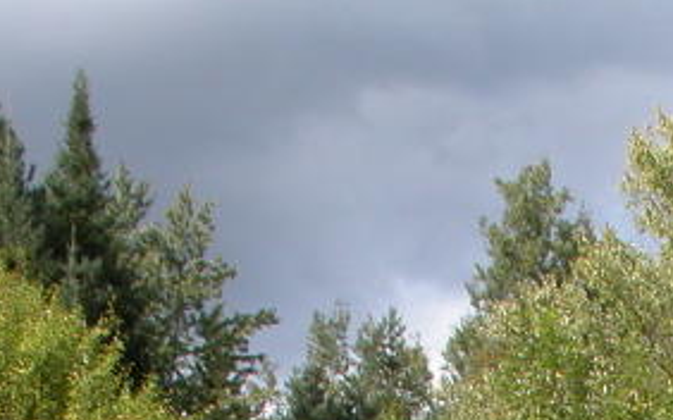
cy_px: 909
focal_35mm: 131
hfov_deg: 15.4
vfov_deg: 9.2
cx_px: 795
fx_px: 2402
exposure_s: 1/293
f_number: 5.6
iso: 100
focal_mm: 8.9
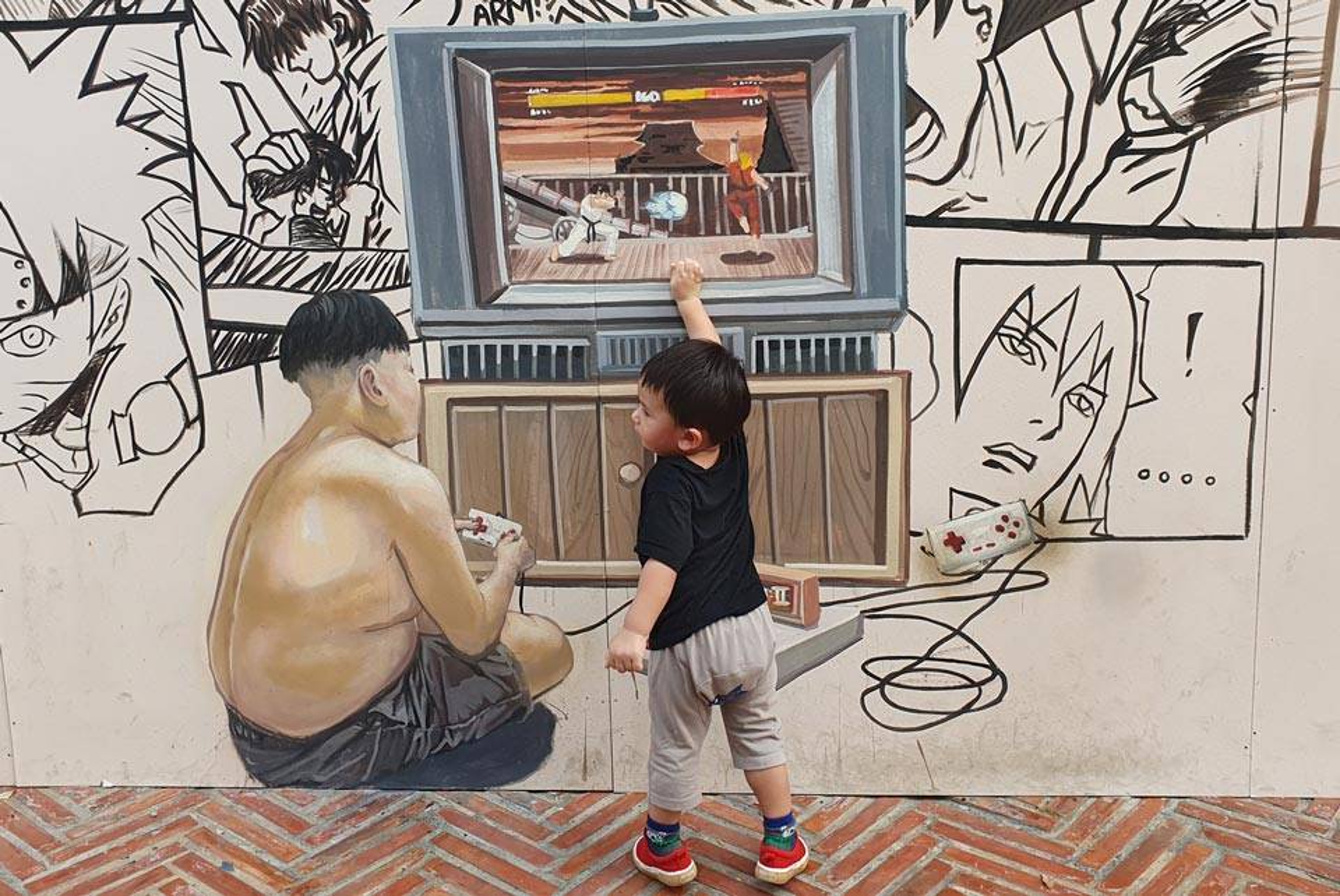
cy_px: 448
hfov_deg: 38.2
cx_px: 670
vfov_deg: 26.0
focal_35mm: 52
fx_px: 1937
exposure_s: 1/60
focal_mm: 52
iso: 100
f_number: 5
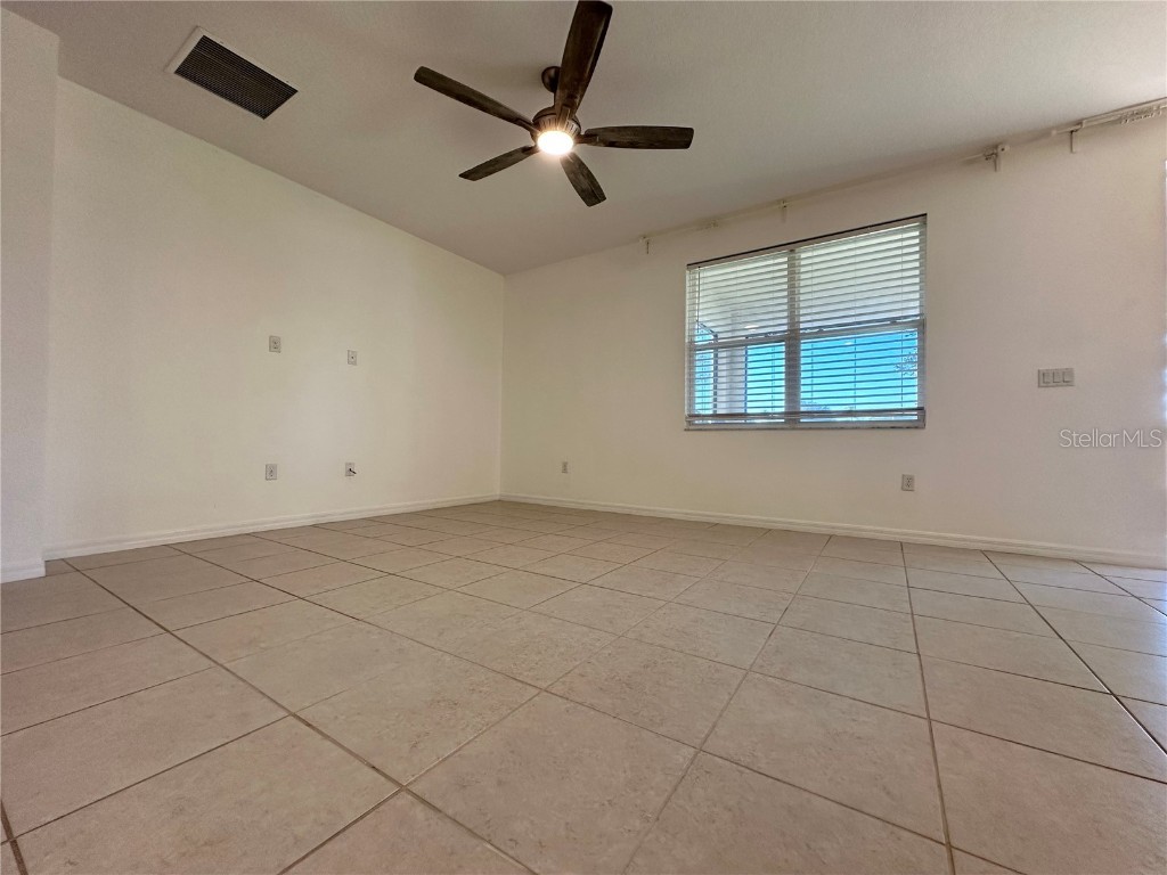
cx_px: 584
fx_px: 472
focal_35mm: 14
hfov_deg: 102.1
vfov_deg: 85.7
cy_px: 438
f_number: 2.2
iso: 160
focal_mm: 2.22
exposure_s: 1/120
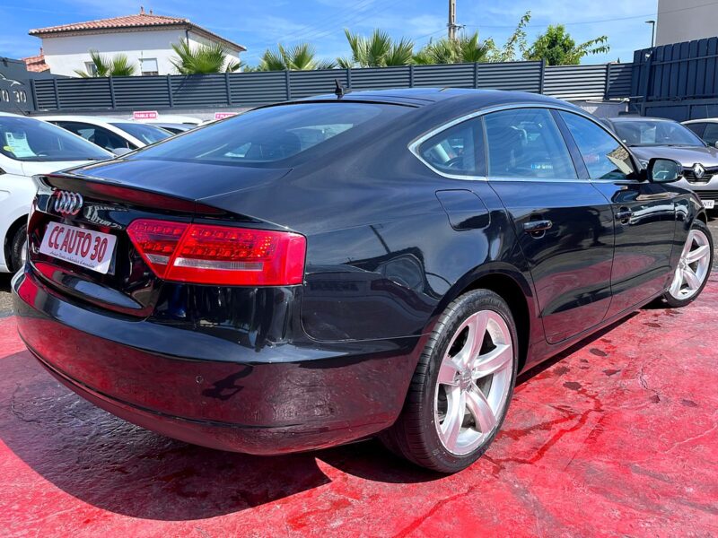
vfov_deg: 53.1
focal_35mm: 26
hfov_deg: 67.3
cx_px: 359
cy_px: 269
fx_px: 539
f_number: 1.6
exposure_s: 1/1046
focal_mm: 5.1
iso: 50
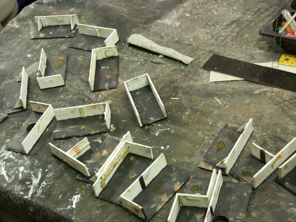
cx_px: 146
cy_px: 111
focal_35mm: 62
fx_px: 530
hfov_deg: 31.2
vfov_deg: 23.6
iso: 200
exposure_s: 1/8
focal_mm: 10.99
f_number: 3.7
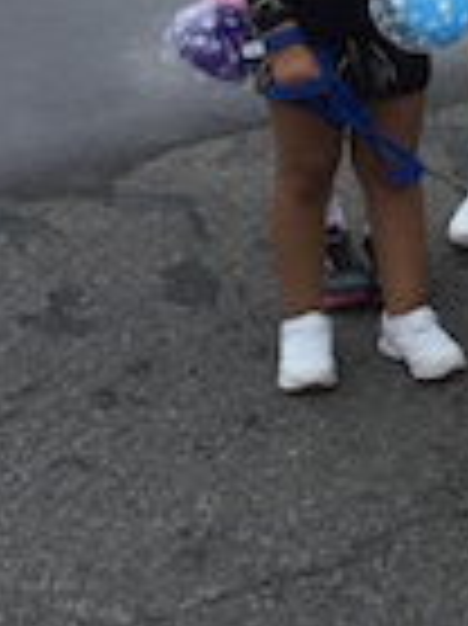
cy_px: -178
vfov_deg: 15.8
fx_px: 2148
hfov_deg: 11.6
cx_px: 824
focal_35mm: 119
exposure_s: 1/455
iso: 25
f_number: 2.4
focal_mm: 3.3
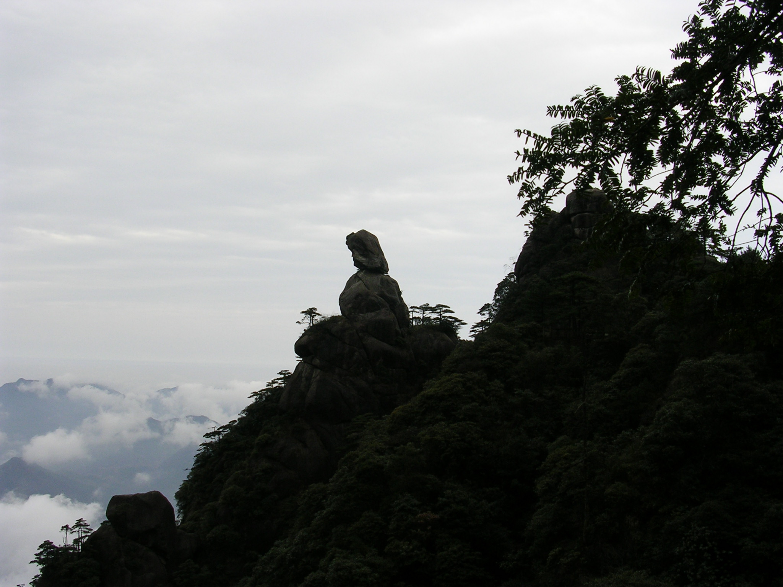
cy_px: 294
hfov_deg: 49.0
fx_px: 860
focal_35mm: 38
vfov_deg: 37.7
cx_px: 392
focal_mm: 5.8
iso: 50
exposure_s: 1/224
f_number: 5.6
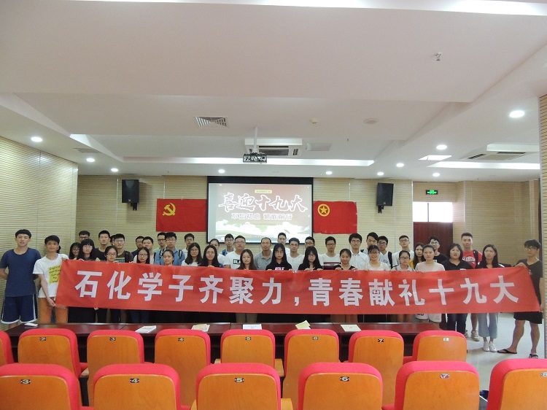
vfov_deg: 56.8
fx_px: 379
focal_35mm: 24
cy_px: 205
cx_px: 274
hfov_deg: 71.6
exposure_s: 1/80
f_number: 3
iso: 1000
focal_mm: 4.3
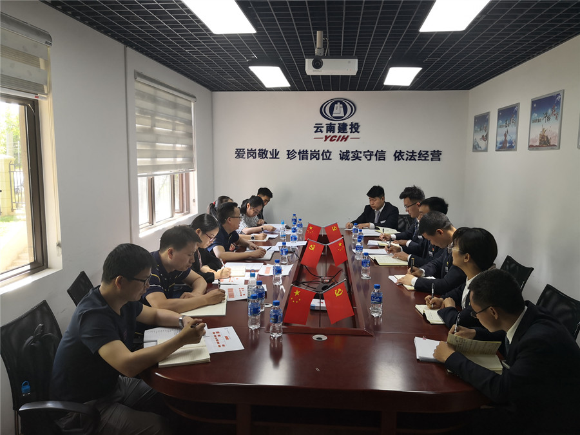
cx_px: 290
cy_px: 218
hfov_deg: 65.3
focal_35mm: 27
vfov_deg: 51.4
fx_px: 452
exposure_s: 1/100
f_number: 1.6
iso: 100
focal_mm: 3.95
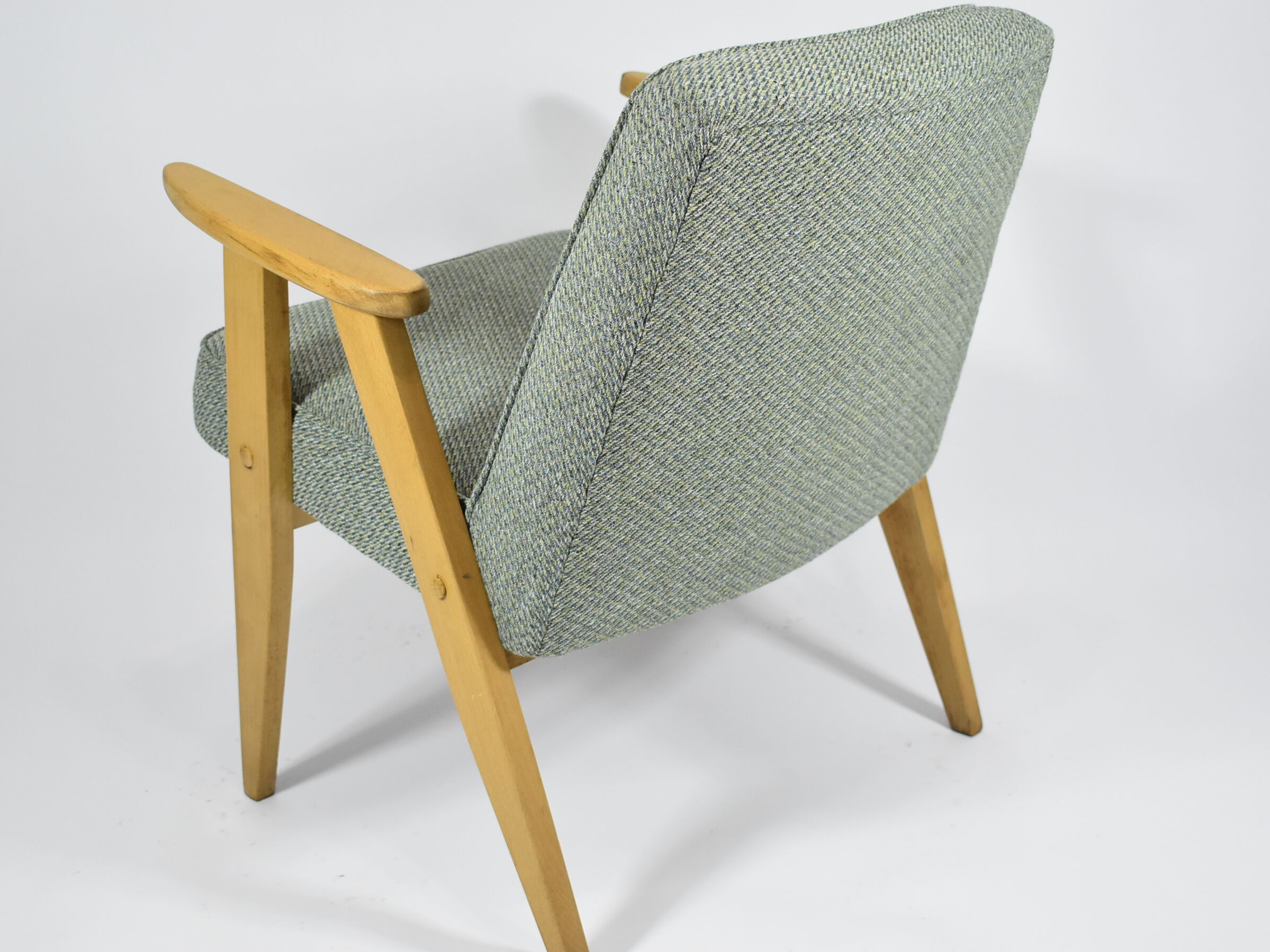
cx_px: 619
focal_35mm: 54
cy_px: 492
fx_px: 1981
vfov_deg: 27.0
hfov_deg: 35.5
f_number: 4.2
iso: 1250
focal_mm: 30
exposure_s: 1/125
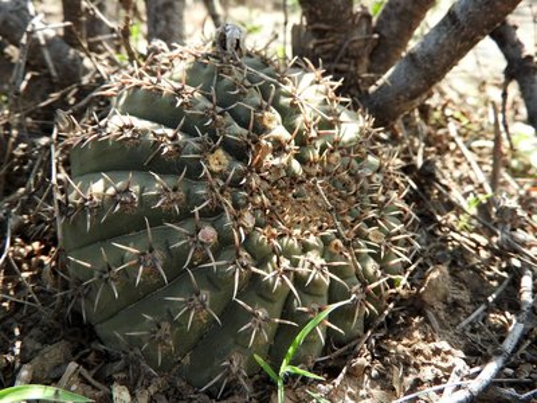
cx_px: 268
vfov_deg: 46.8
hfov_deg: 60.0
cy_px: 202
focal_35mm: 30
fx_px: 465
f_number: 3.5
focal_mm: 5.4
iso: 100
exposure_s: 1/200
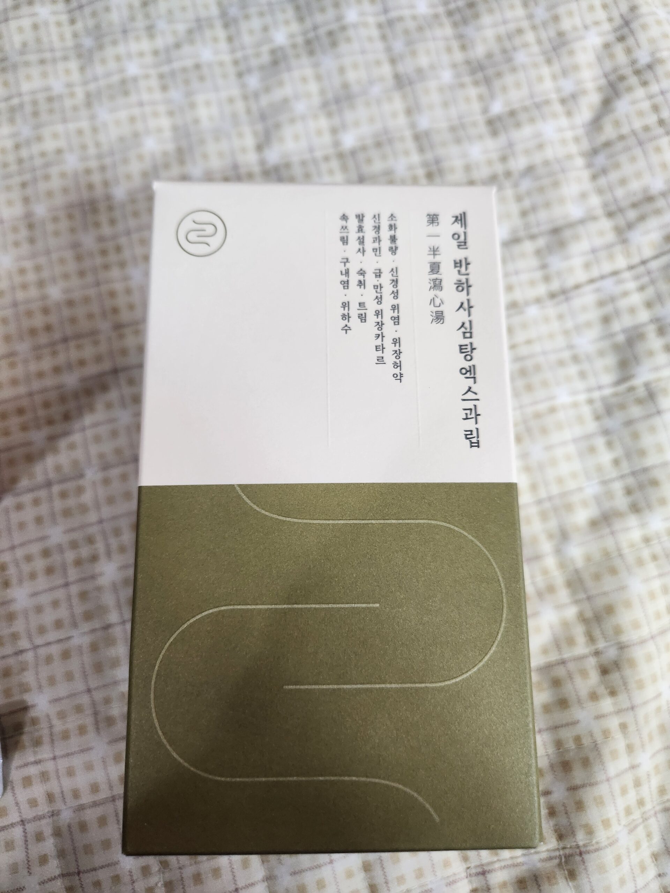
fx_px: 594
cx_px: 335
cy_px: 446
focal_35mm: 23
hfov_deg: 58.9
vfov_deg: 73.9
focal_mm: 5.4
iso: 250
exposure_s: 1/120
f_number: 1.8
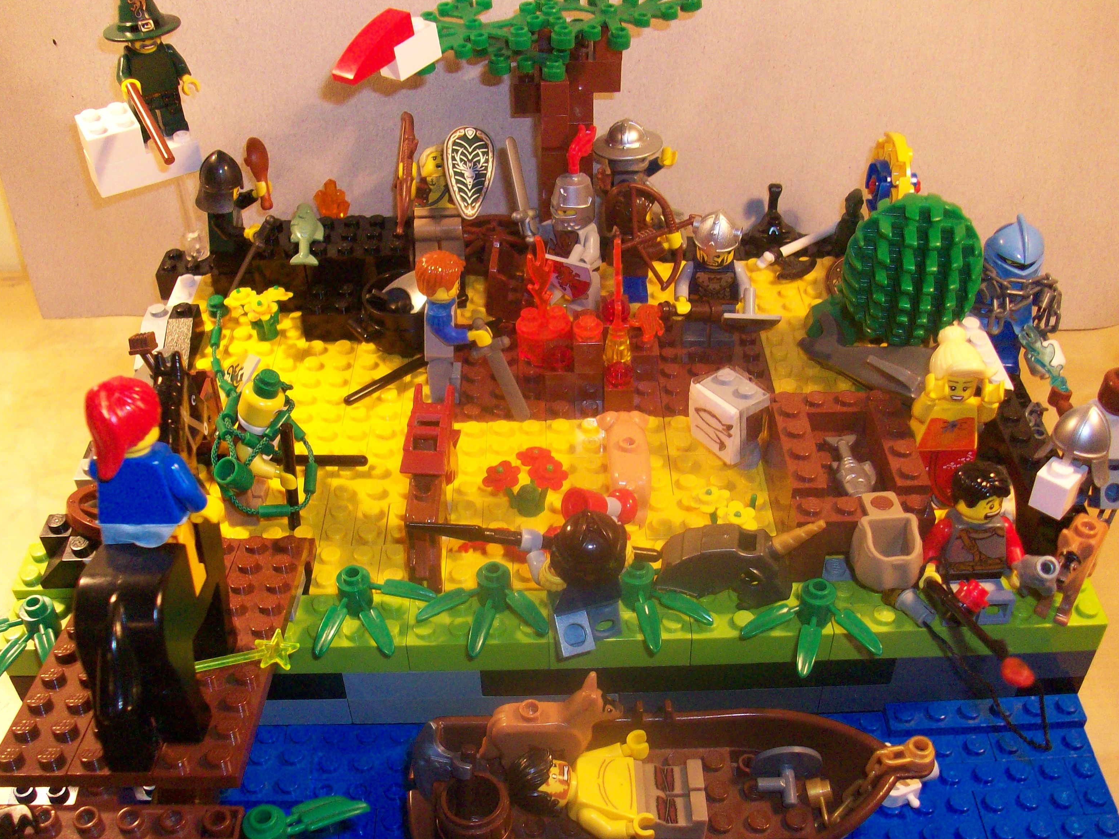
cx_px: 577
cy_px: 440
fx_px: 1164
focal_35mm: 36
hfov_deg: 51.3
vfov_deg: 39.6
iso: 160
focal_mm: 5.7
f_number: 2.8
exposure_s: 1/60
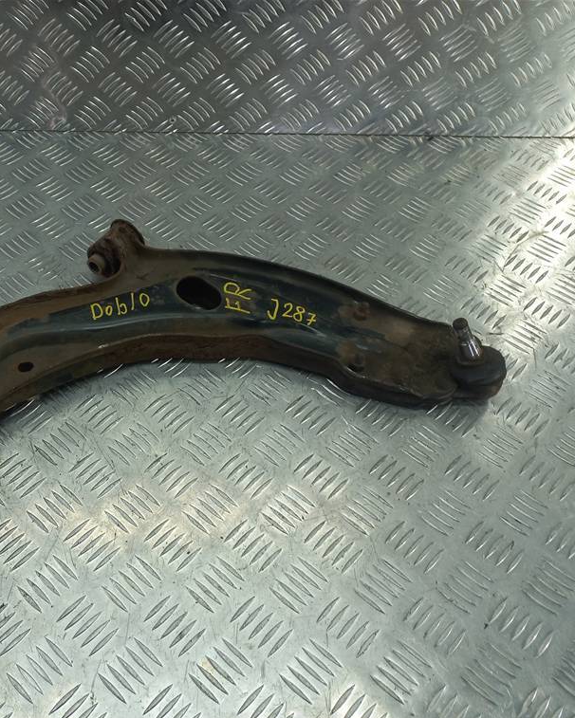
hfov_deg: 43.3
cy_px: 363
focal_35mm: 33
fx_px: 702
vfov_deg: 54.2
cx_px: 150
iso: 40
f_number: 1.8
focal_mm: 4.6
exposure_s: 1/50
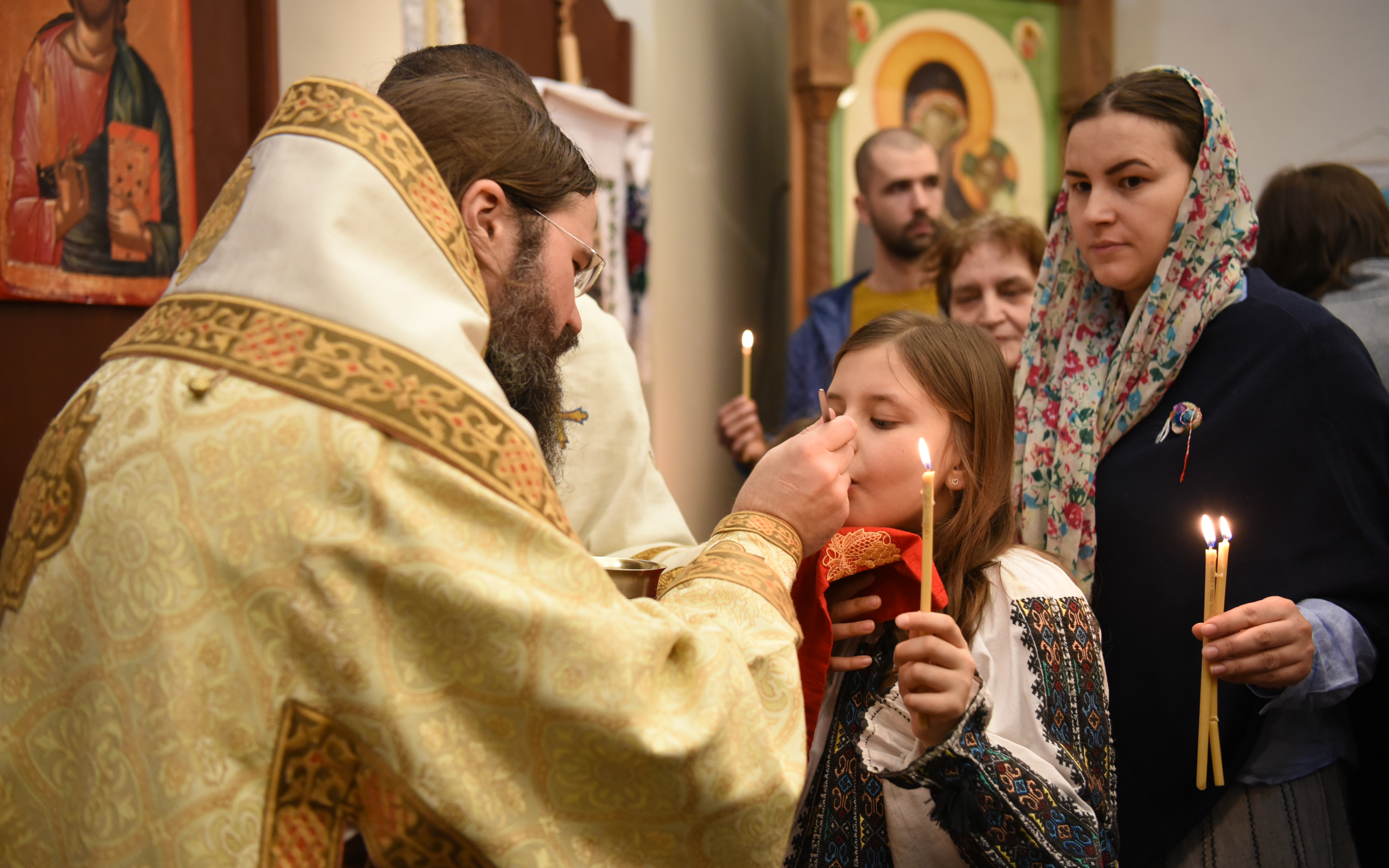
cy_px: 426
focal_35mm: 41
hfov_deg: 48.2
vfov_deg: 31.3
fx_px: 1552
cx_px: 697
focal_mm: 40
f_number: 2.8
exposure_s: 1/160
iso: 2500
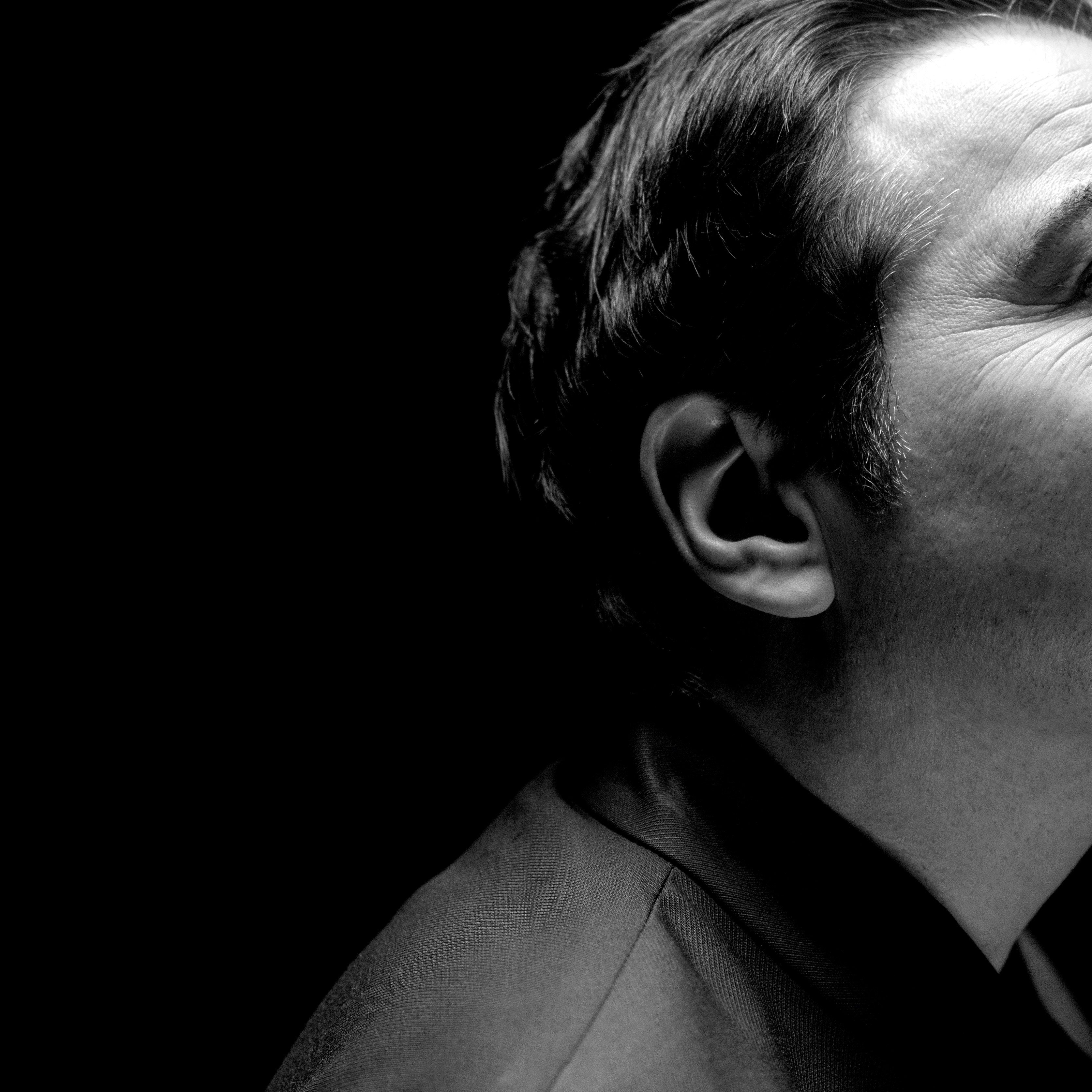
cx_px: 769
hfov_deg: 15.6
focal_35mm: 111
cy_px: 516
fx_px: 3962
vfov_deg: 15.7
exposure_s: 1/500
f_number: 2.5
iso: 2500
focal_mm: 55
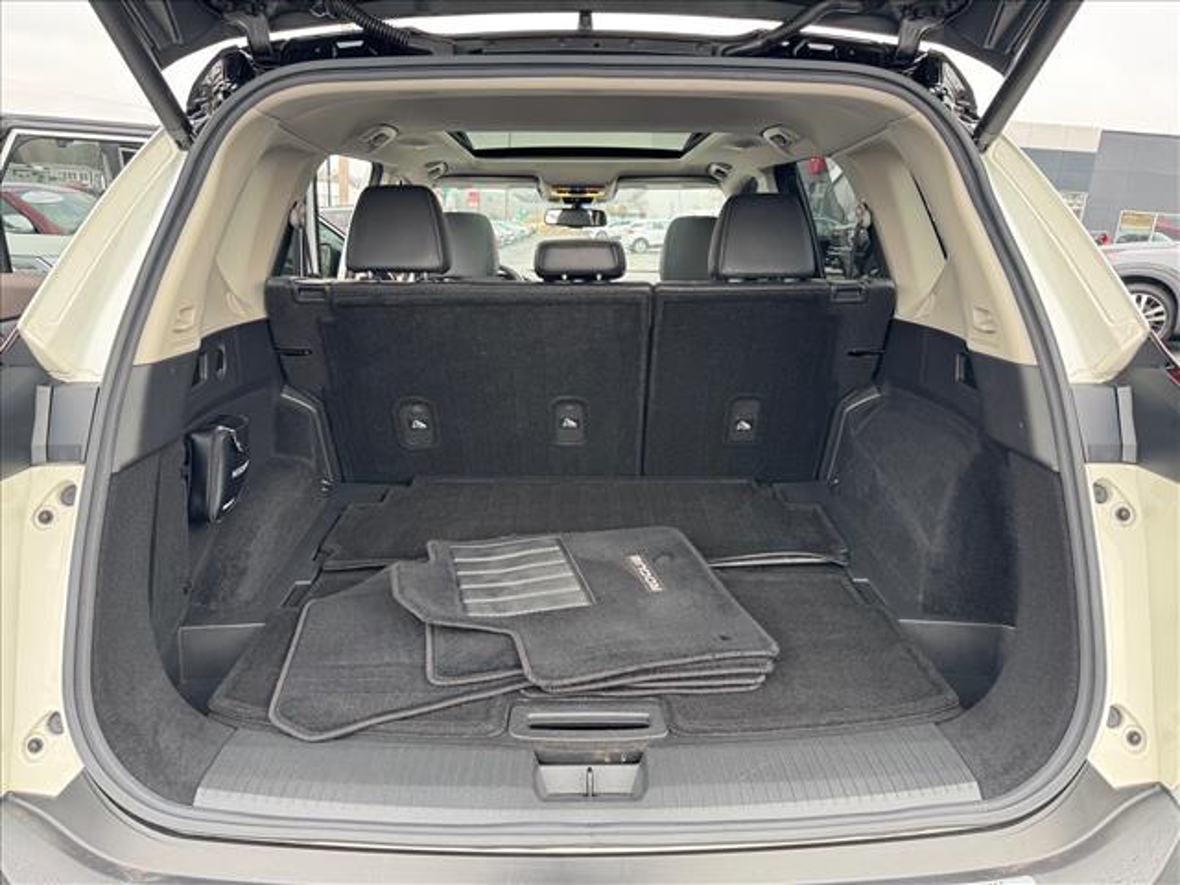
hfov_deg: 71.6
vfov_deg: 56.8
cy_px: 442
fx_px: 818
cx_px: 590
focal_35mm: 24
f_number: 1.78
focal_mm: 6.76
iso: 125
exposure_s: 1/121
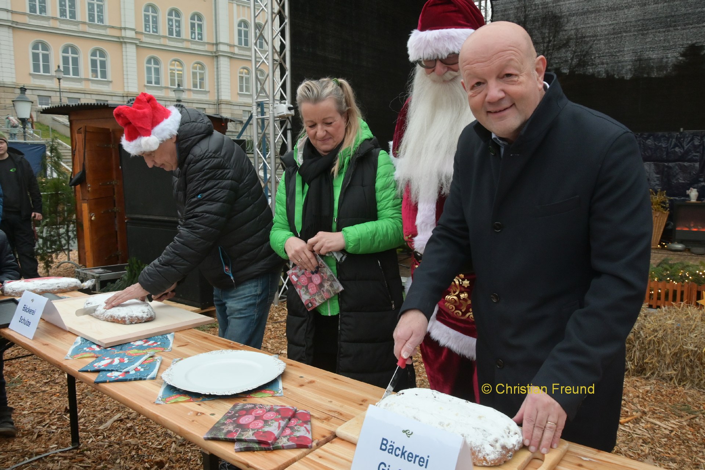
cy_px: 235
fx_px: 529
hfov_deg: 67.4
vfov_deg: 47.9
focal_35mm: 27
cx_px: 352
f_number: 6.3
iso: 1000
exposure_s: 1/100
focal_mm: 18
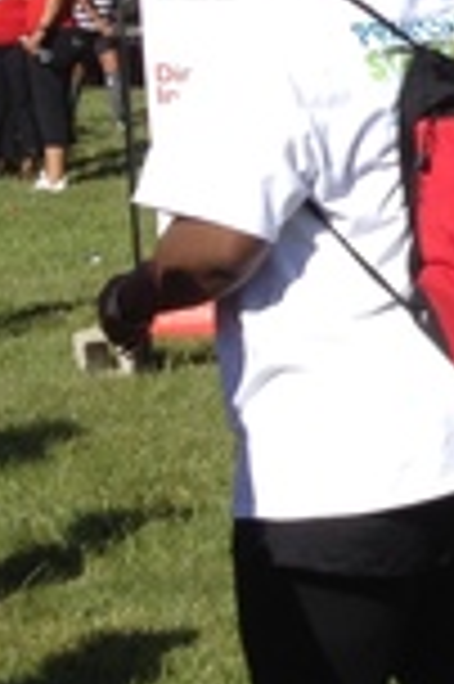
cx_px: 1582
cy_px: 351
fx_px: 3280
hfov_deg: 6.8
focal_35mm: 173
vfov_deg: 11.9
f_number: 2.4
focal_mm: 4.28
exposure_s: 1/1493
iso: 50
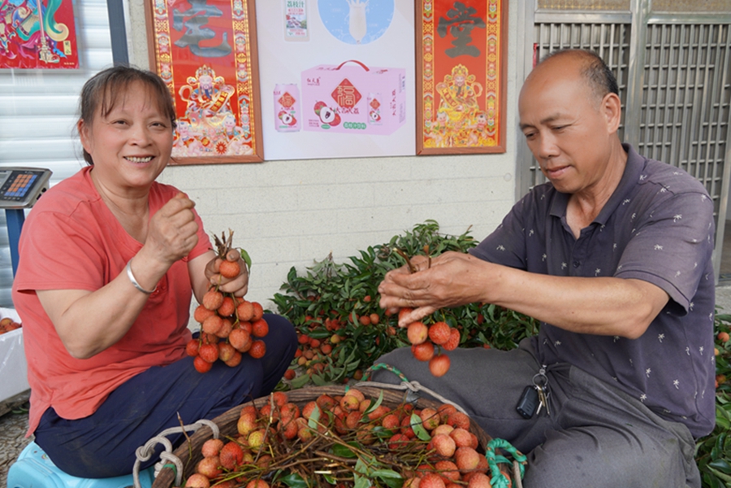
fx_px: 609
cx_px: 366
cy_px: 244
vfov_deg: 43.6
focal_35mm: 30
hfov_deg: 61.9
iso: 100
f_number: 5.6
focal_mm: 20
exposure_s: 1/80
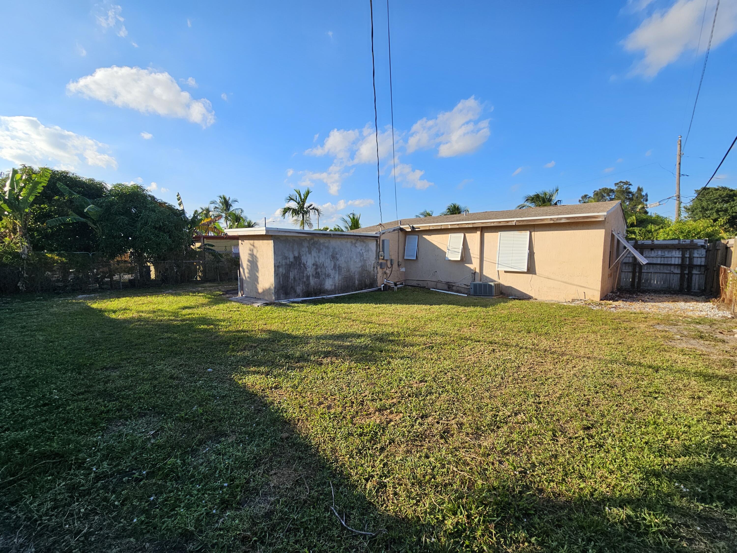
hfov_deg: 106.2
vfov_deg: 89.9
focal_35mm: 13
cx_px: 368
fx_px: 277
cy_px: 276
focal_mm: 2.2
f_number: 2.2
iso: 50
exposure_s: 1/1756
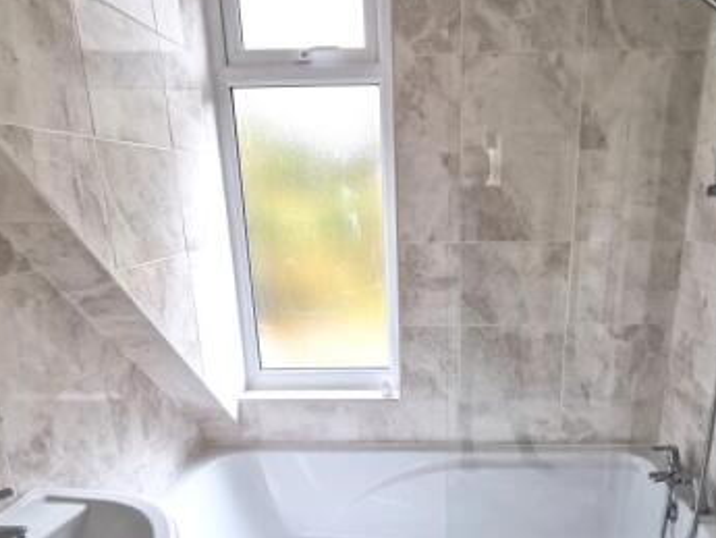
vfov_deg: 50.4
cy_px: 362
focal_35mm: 27
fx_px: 559
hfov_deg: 64.8
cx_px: 422
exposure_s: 1/50
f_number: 2.2
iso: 160
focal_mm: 2.35
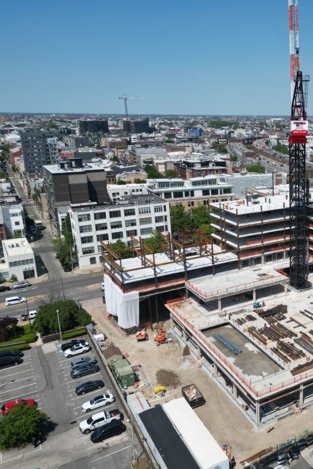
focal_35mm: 34
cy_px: 236
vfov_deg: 55.8
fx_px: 444
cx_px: 297
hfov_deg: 35.9
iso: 130
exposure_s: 1/5000
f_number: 1.7
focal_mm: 6.72
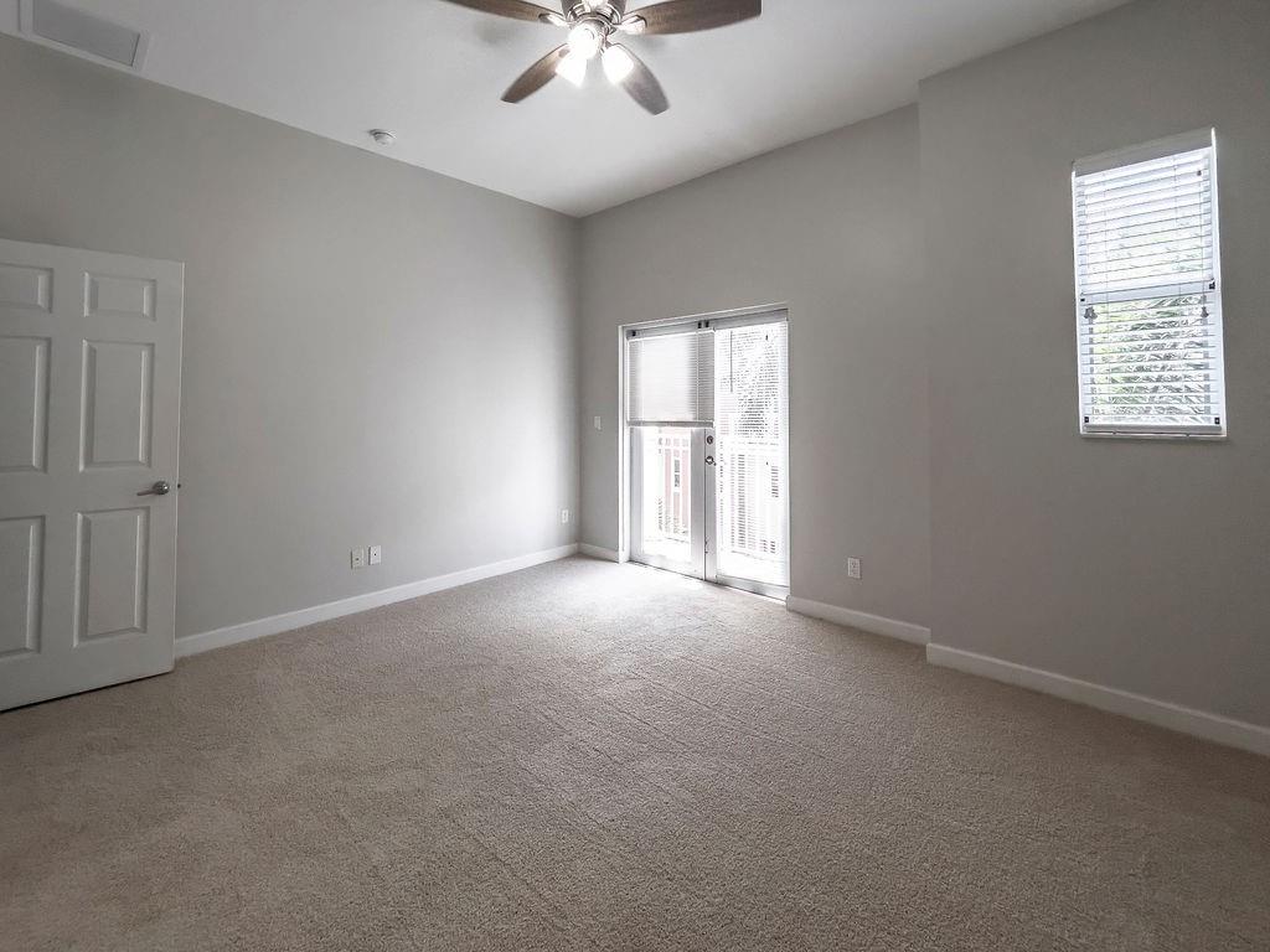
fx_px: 477
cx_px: 635
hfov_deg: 106.2
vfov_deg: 89.9
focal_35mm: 13
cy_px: 476
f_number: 2.4
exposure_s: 1/120
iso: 64
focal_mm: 1.54
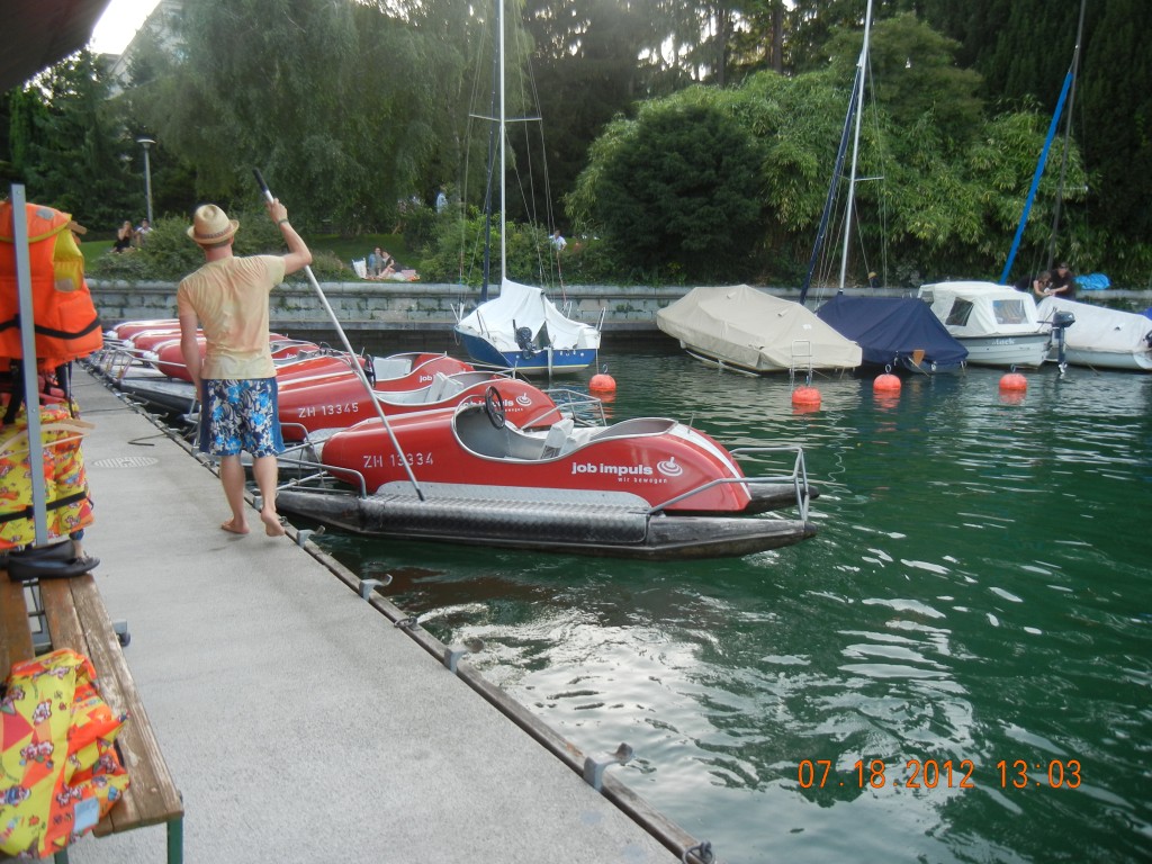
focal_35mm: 30
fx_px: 998
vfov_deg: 46.8
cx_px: 576
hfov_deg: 60.0
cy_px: 432
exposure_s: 1/140
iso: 160
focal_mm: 5.4
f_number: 3.5
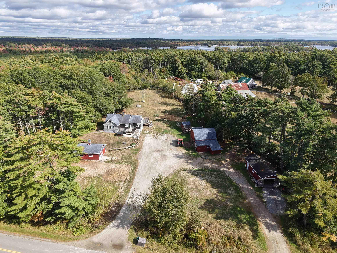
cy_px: 126
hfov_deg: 71.6
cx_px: 168
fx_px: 234
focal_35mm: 24
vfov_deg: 56.8
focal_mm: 8.67
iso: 200
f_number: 1.8
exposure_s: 1/3000
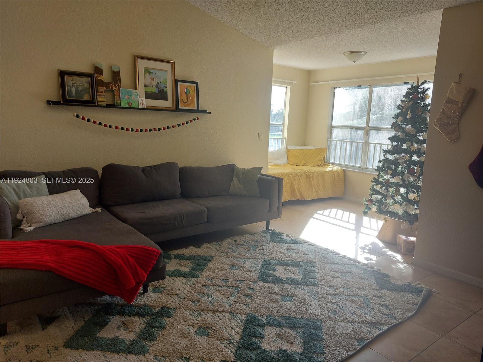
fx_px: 335
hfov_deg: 71.6
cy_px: 181
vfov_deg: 56.8
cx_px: 242
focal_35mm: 24
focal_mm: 5.23
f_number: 1.8
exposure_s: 1/120
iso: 40
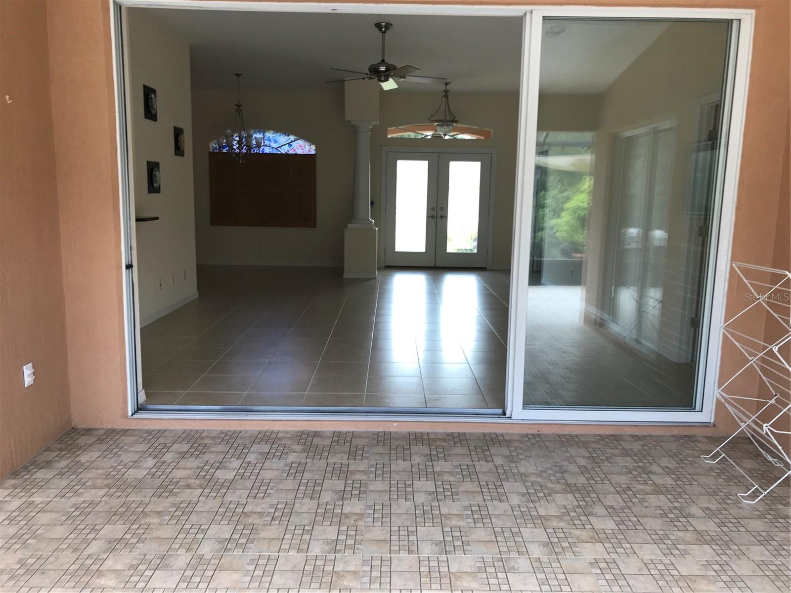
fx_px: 640
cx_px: 396
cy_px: 296
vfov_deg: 49.7
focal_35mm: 28
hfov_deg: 63.4
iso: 32
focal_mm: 3.99
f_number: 1.8
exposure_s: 1/60
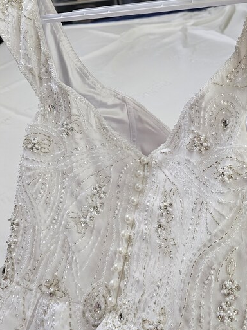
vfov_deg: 52.4
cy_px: 137
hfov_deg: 40.3
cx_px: 156
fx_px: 333
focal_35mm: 35
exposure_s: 1/120
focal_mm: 6.3
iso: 640
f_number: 1.7
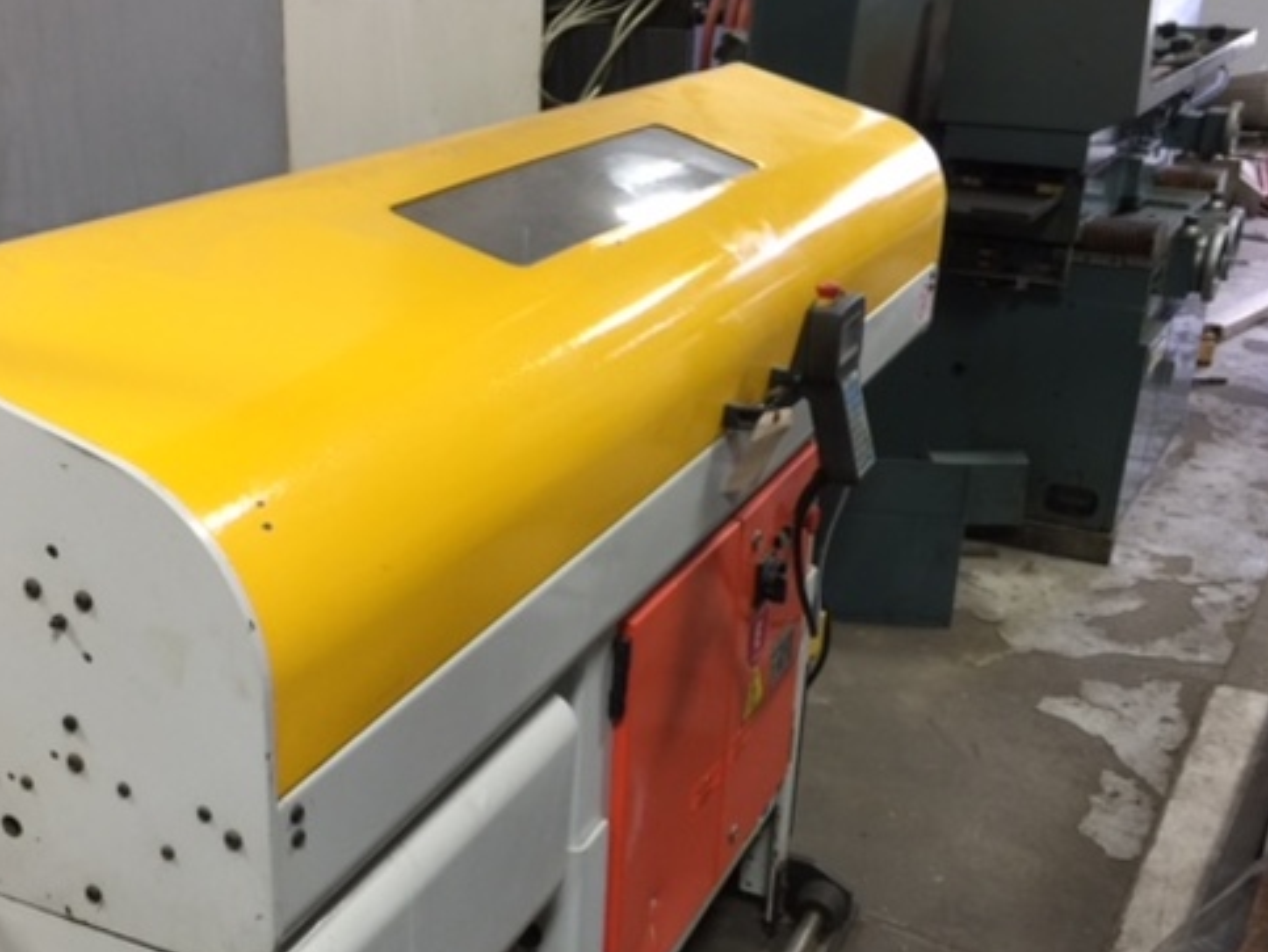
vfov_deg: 34.2
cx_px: 525
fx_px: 1540
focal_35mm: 42
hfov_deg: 44.6
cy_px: 602
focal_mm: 4.15
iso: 40
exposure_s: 1/15
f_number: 2.2
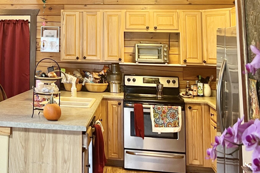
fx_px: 433
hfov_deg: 32.1
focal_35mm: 60
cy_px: -9
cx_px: 35
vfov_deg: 21.6
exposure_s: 1/60
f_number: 1.5
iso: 80
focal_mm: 5.7
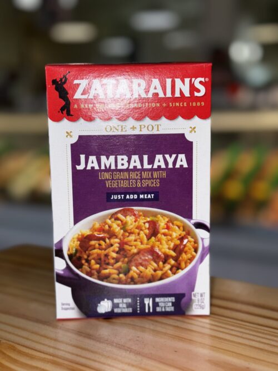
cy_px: 186
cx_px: 139
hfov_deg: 30.3
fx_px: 514
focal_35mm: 48
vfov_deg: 39.7
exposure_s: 1/385
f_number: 1.78
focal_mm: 6.76
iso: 50
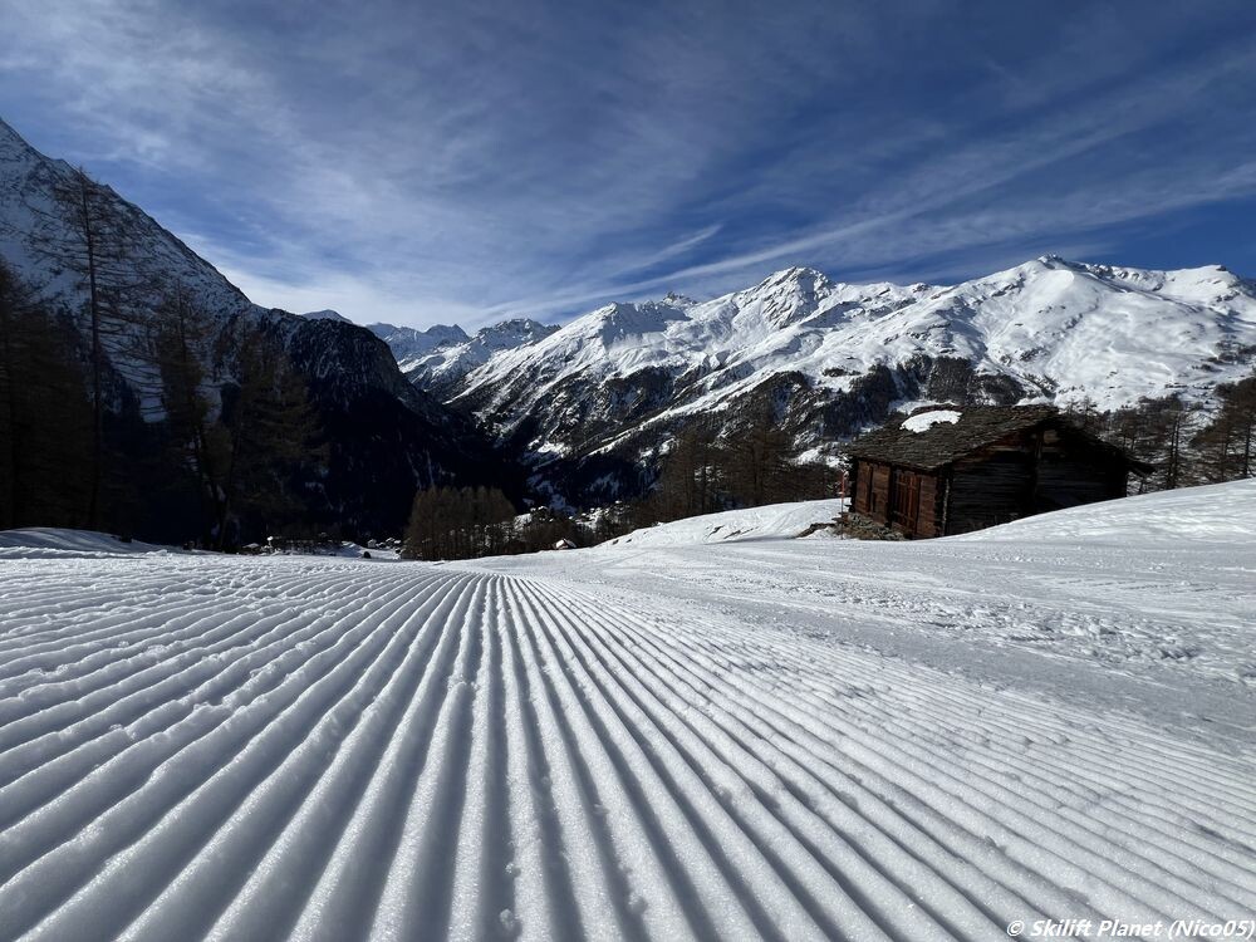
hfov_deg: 106.2
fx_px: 472
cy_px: 471
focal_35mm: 13
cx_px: 628
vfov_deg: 89.9
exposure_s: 1/5236
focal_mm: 1.57
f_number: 1.8
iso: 40
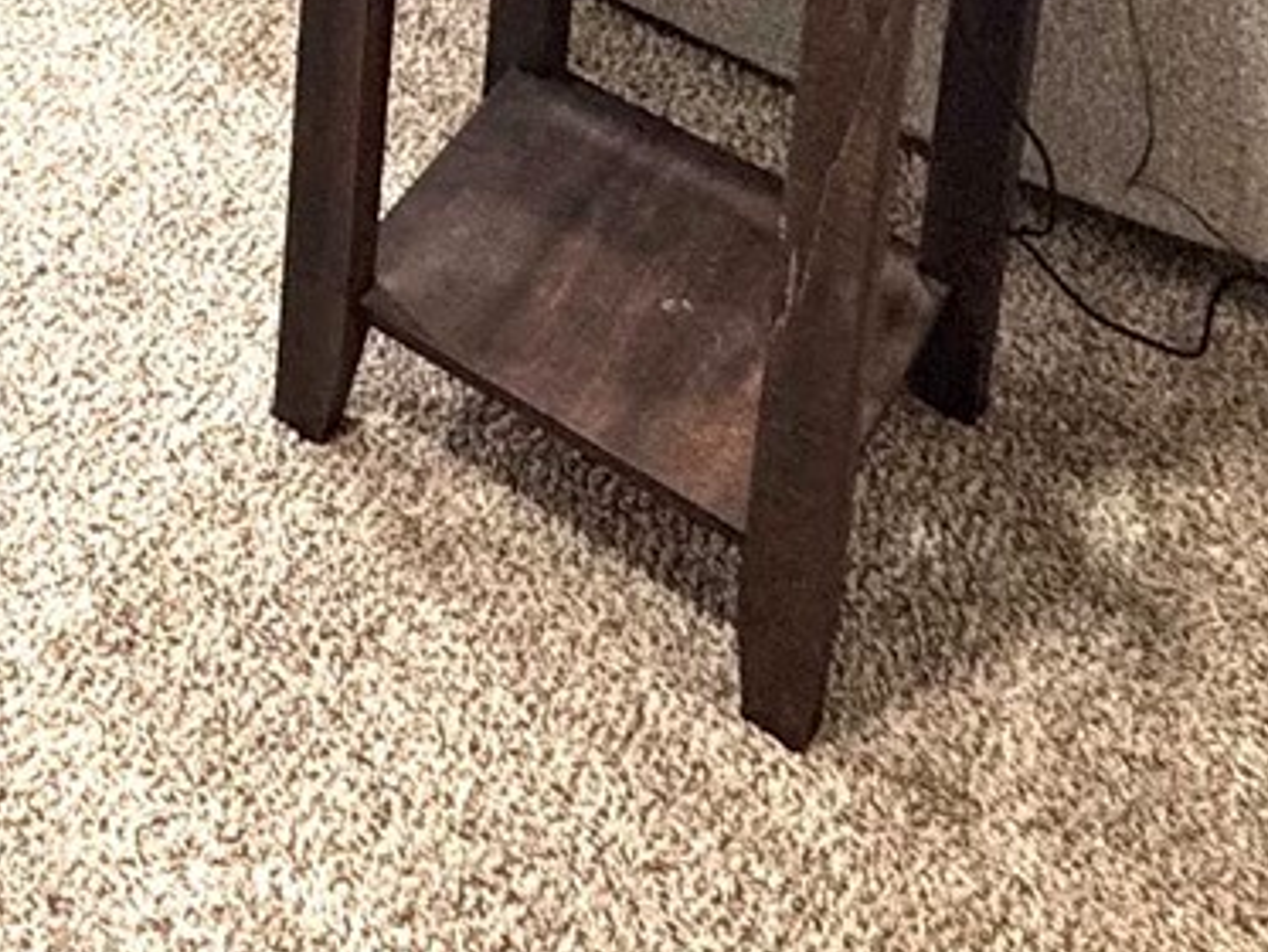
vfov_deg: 14.8
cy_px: -1197
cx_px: -398
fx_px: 2638
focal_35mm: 72
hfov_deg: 23.7
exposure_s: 1/60
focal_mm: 2.22
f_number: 2.2
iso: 200
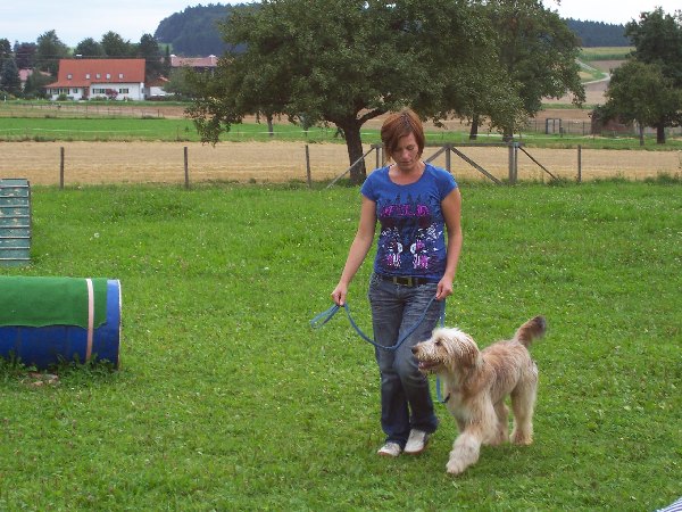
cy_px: 256
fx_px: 1616
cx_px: 341
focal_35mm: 82
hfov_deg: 23.8
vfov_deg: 18.0
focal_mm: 13.5
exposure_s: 1/180
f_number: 4.1
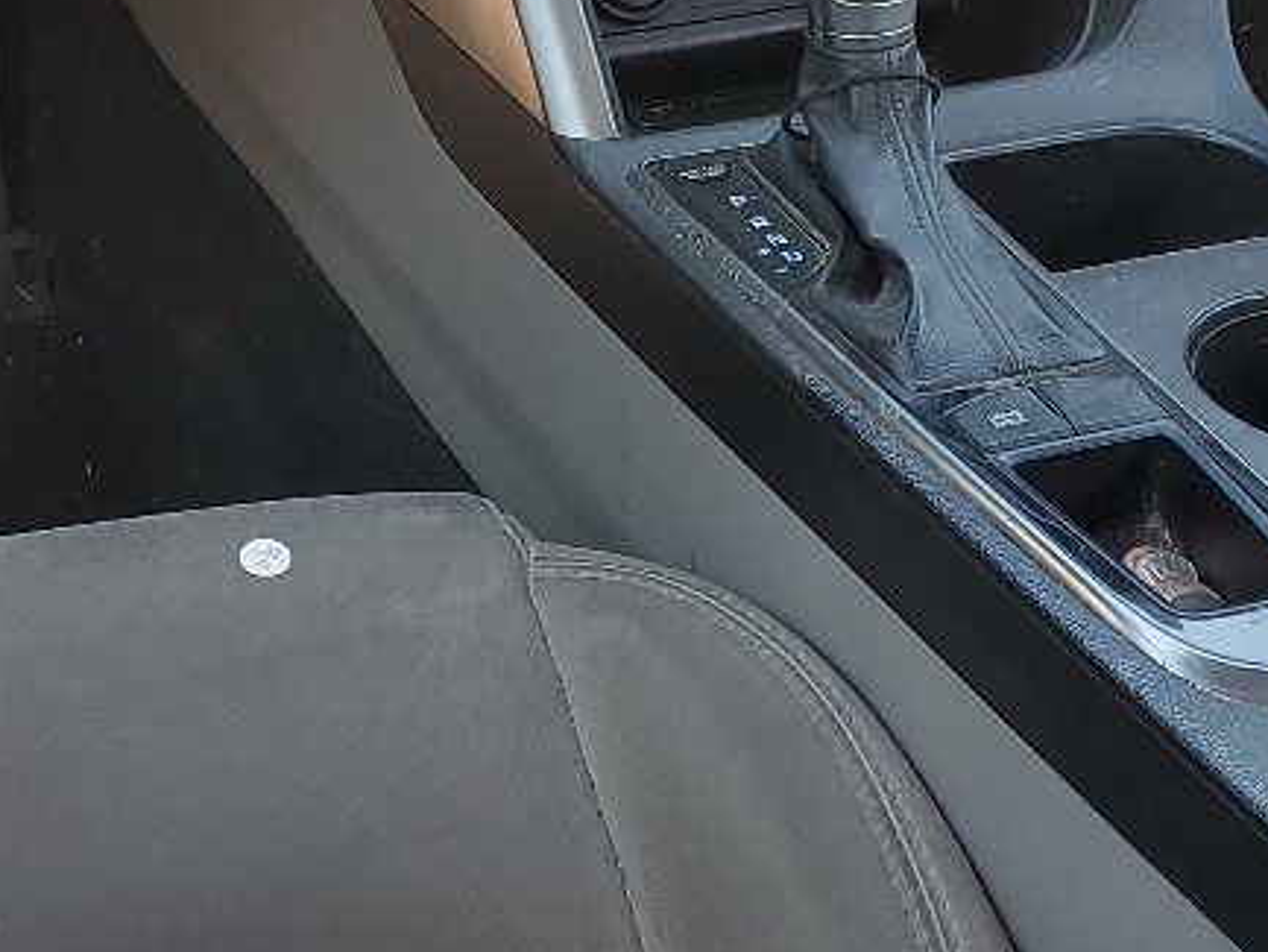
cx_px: 504
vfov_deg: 15.2
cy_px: 47
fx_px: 3517
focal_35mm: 96
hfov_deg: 20.4
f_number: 1.5
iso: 52
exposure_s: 1/120
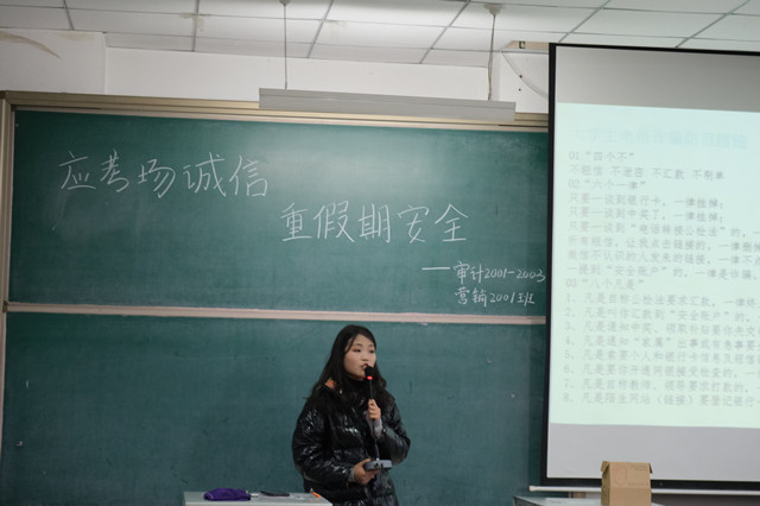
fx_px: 1751
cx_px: 380
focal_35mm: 83
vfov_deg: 16.4
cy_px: 253
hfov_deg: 24.5
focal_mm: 55
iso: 1600
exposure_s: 1/56
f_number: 4
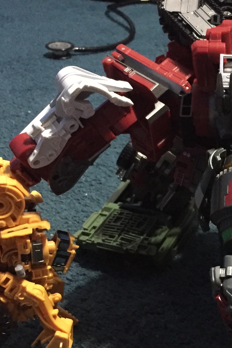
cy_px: 220
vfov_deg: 30.4
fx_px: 638
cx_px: 280
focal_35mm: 66
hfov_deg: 19.4
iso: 400
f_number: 2.2
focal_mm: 4.15
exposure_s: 1/15
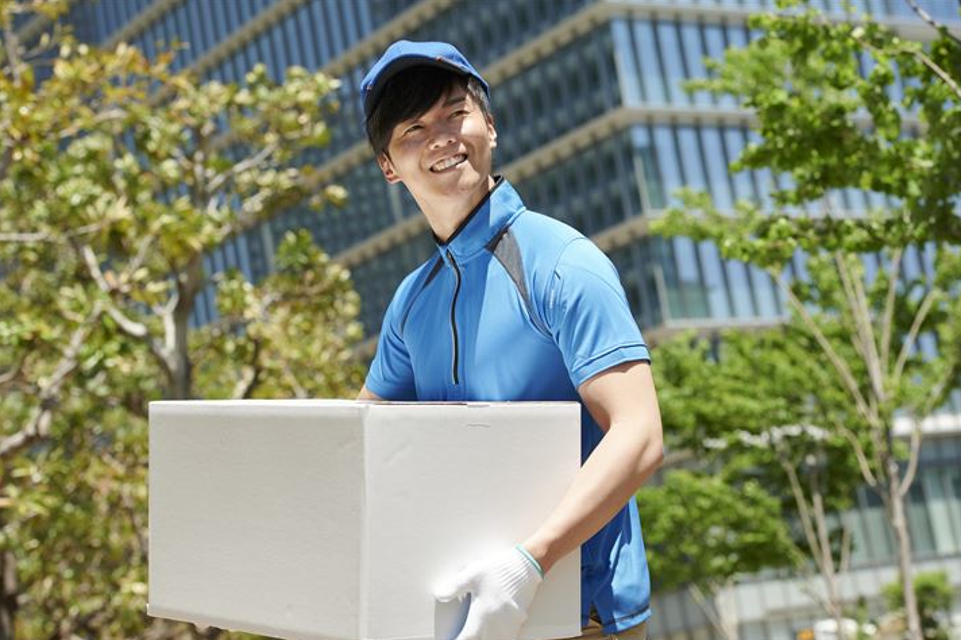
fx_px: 2295
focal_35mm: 86
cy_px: 323
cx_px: 479
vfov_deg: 15.9
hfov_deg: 23.7
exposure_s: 1/800
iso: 200
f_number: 5.6
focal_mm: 85
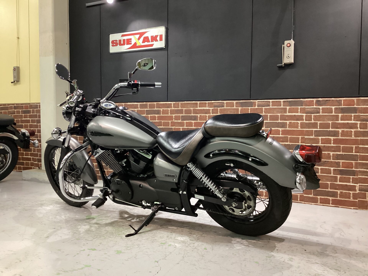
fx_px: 330
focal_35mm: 31
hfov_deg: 58.4
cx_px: 184
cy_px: 138
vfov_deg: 45.4
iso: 320
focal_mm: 3.3
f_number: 2.4
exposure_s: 1/60
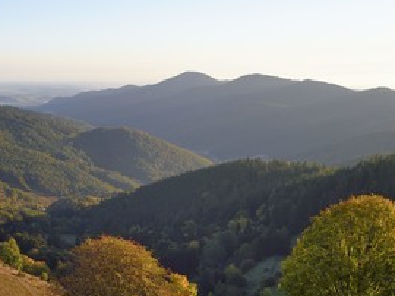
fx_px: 684
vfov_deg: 24.3
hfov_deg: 32.1
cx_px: 148
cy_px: 195
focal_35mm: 60
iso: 200
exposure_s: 1/200
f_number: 9
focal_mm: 40
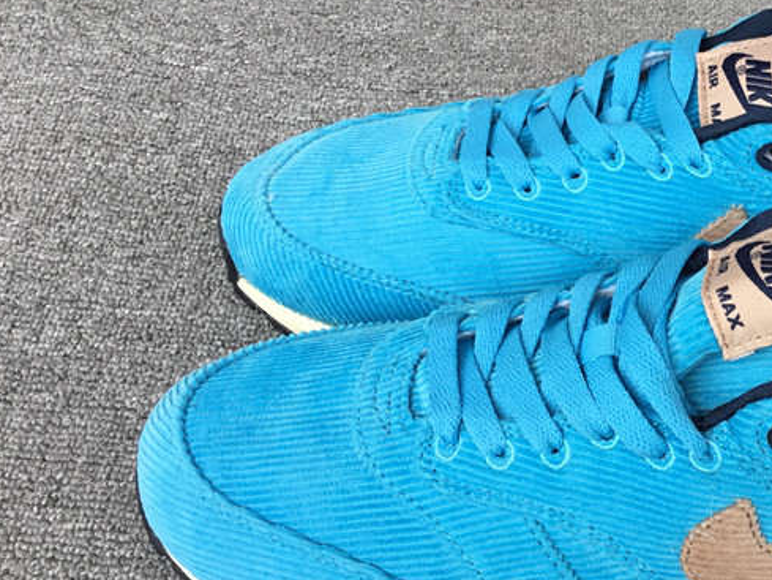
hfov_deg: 32.4
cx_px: 666
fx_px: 1272
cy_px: 320
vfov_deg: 25.7
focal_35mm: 57
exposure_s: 1/208
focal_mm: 3.3
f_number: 2.4
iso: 25
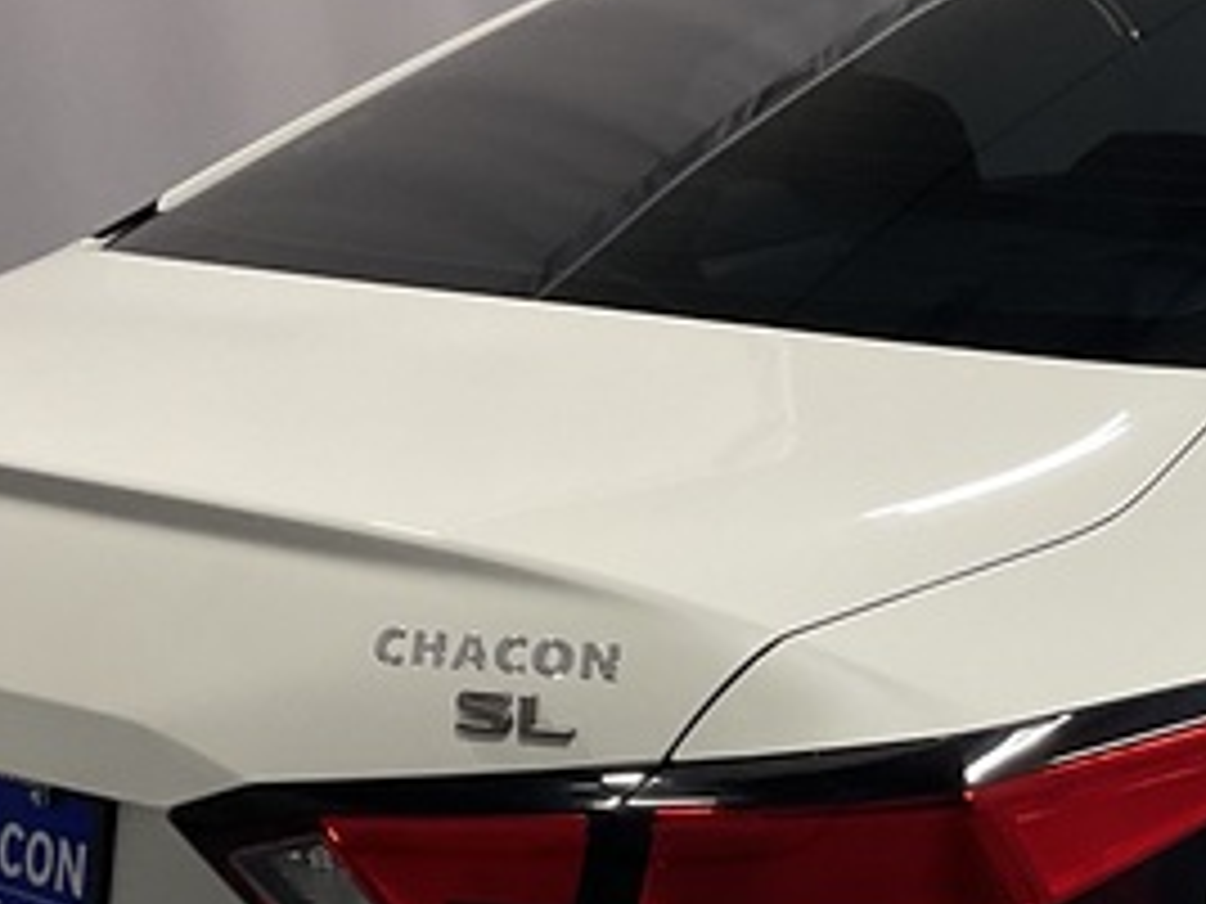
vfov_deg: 13.9
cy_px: 980
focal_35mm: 104
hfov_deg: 18.2
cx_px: 1323
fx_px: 3623
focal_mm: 3
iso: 64
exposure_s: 1/120
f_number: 1.8
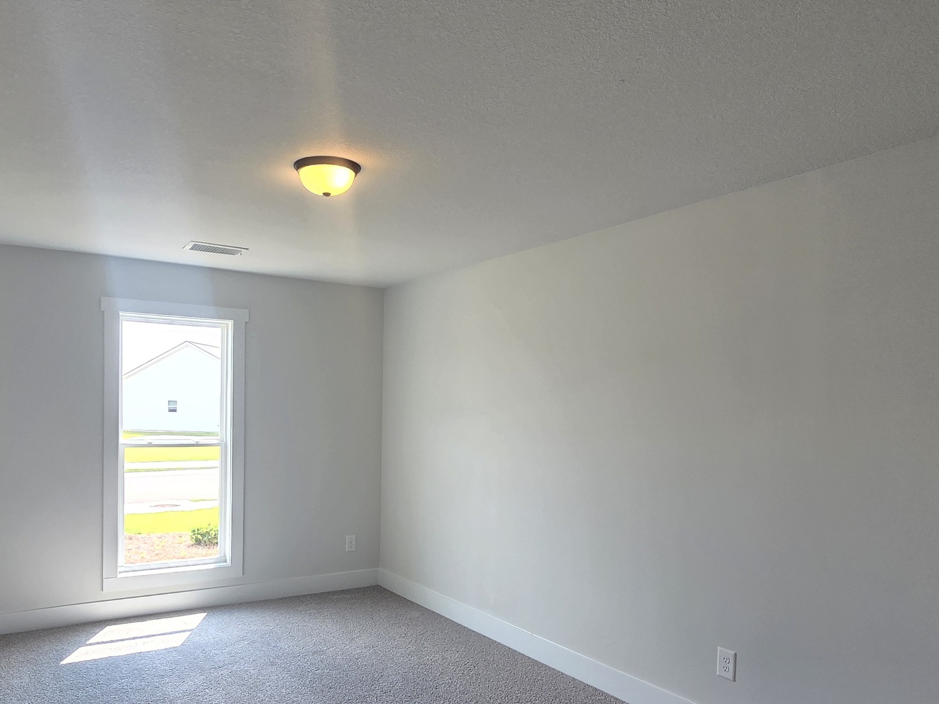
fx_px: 651
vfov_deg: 56.5
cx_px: 418
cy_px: 413
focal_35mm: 24
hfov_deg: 71.4
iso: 64
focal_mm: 2.2
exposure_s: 1/120
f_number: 2.2
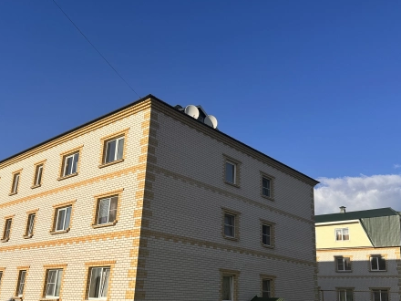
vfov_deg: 41.6
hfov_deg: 53.9
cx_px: 216
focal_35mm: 34
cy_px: 182
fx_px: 394
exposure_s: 1/5848
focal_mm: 6.86
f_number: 1.78
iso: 80
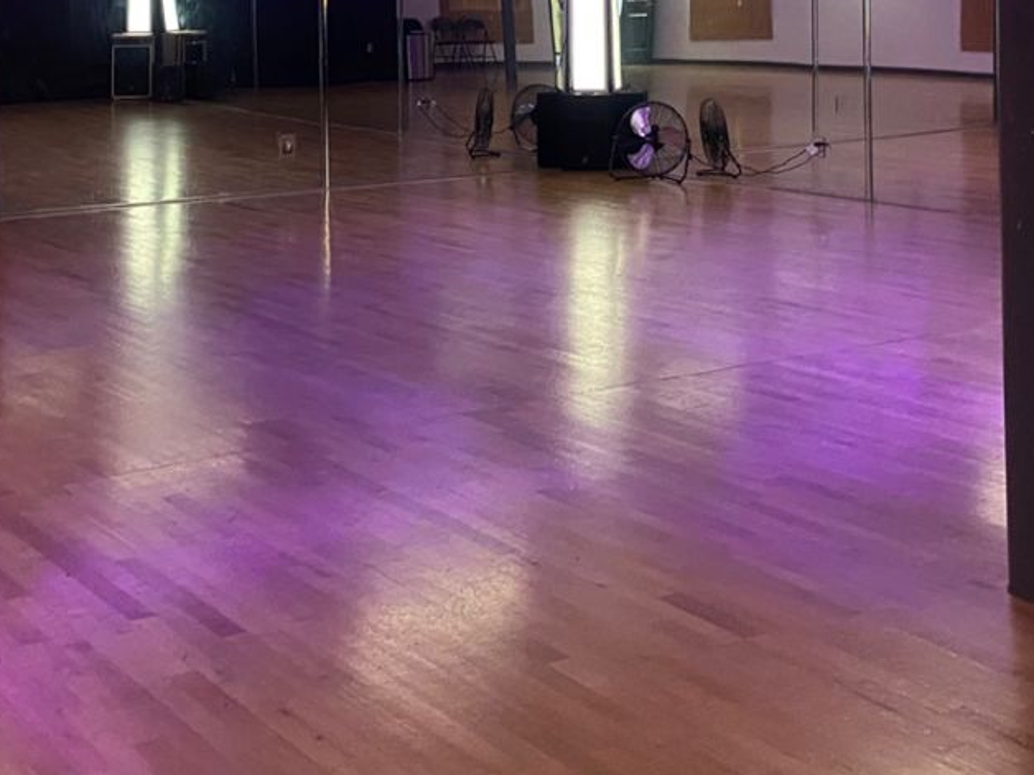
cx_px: 403
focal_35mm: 58
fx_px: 1732
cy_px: 35
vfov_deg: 24.3
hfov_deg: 33.1
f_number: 1.8
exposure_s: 1/31
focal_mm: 4.25
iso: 500
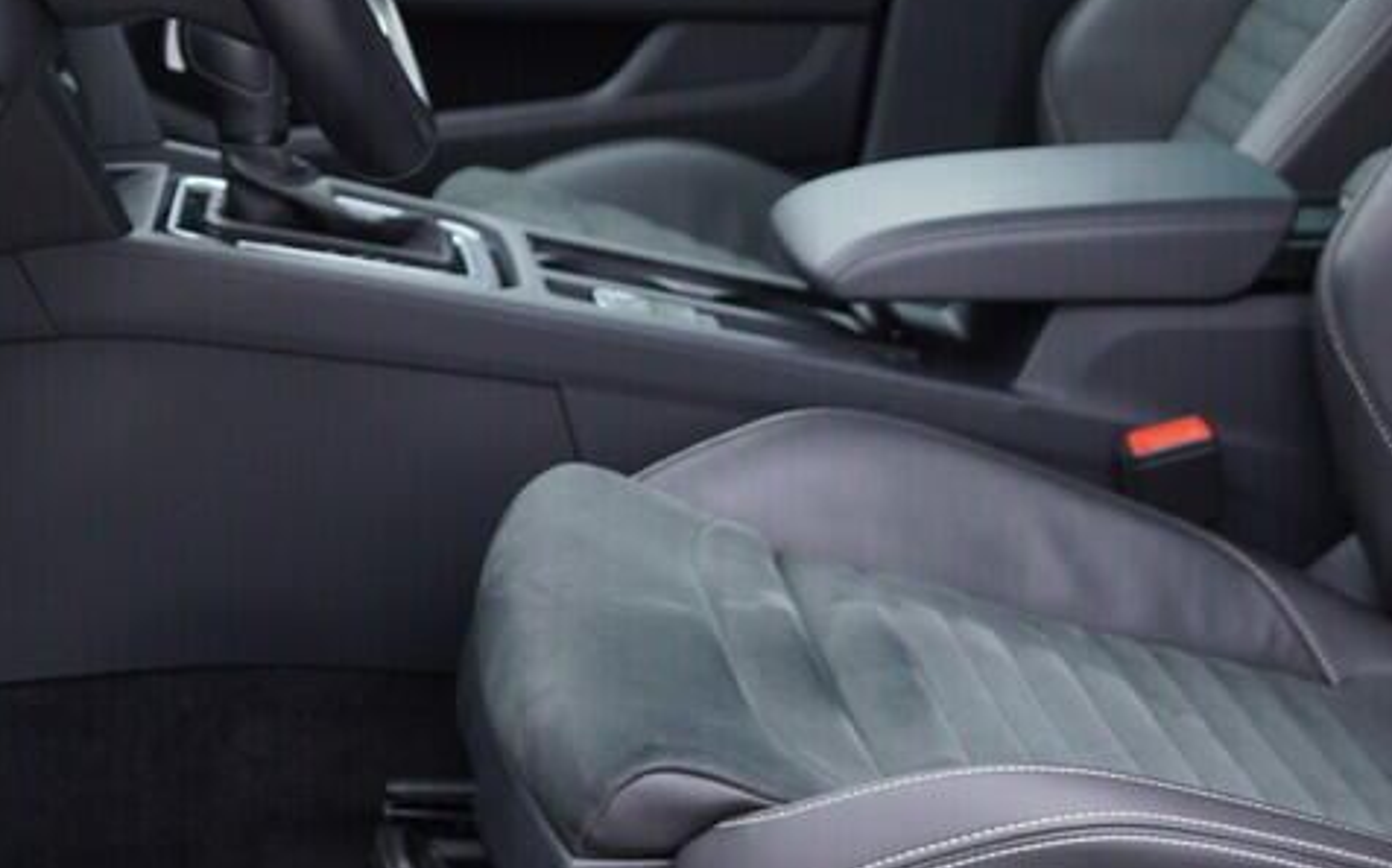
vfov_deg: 16.5
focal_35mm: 79
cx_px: 1018
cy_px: 416
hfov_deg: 25.9
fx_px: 2996
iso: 200
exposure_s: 1/40
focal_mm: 24
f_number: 2.8
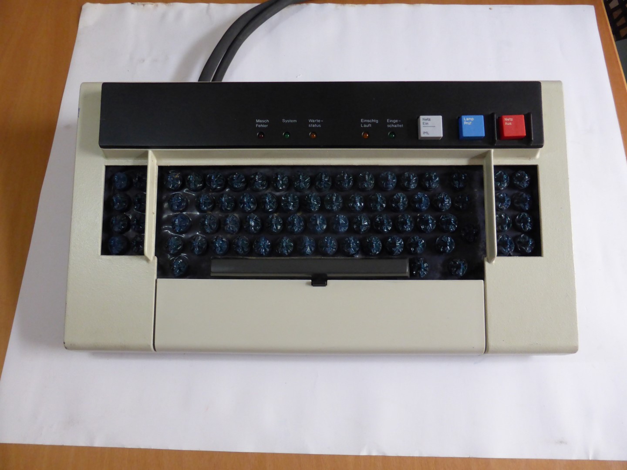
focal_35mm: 25
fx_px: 453
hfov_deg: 69.4
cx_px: 314
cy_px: 235
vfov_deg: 54.9
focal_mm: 4.3
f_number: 3.3
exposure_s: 1/50
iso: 400
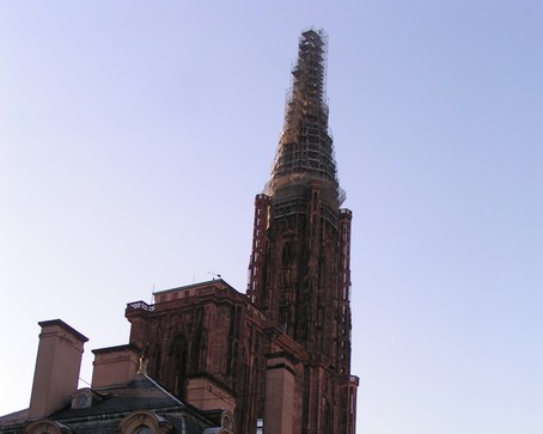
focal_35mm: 62
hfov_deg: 30.5
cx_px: 273
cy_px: 356
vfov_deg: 24.2
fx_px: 996
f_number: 5
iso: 50
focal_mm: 7.3
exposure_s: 1/160
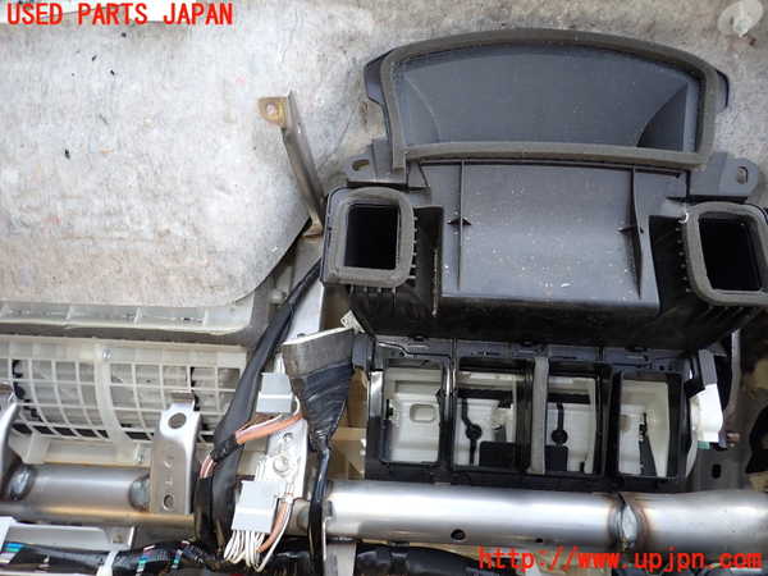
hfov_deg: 69.4
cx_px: 384
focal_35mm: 25
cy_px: 288
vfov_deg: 54.9
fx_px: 555
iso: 125
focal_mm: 4.5
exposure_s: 1/30
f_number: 5.6
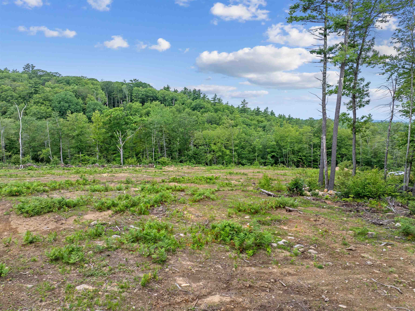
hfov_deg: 71.6
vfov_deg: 56.8
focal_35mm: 24
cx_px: 208
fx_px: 288
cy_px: 156
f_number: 2.8
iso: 180
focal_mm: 12.29
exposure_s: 1/1250
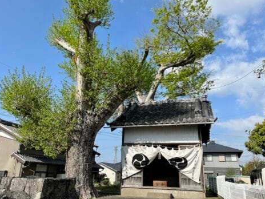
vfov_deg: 49.7
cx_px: 131
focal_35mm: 28
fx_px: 214
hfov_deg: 63.4
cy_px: 97
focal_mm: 5.7
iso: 50
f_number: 1.5
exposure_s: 1/3571
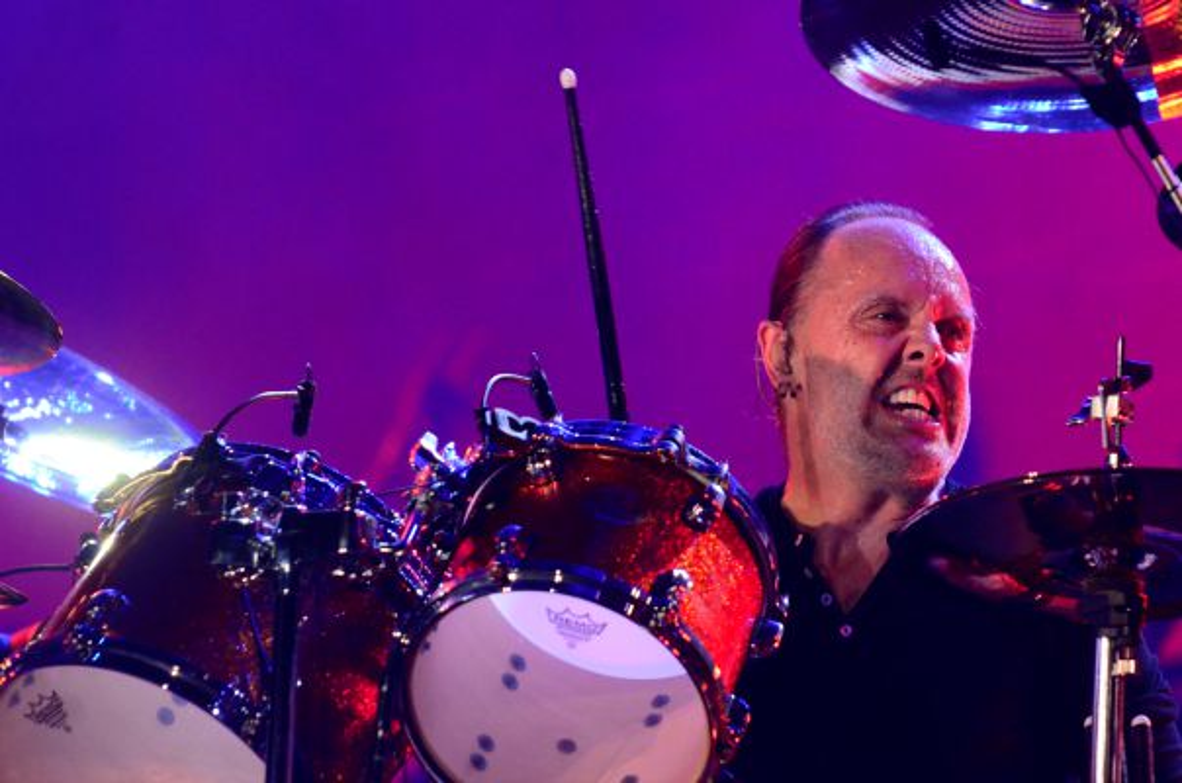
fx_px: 16710
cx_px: 591
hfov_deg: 4.1
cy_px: 392
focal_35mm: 510
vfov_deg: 2.7
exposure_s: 1/400
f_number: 4.8
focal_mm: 340
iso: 3200
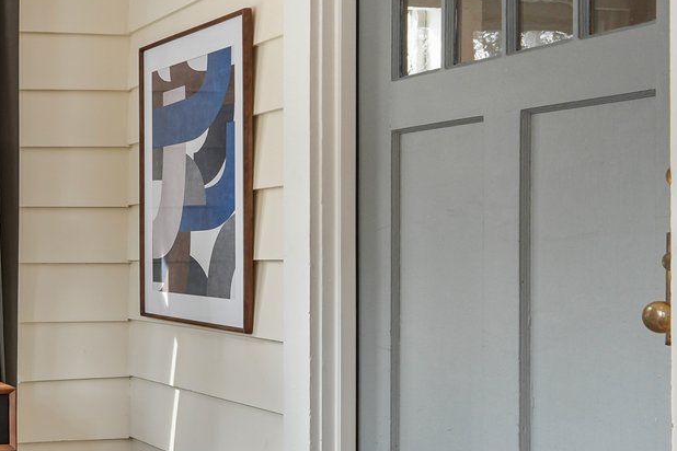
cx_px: -195
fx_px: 997
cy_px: 261
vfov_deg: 25.5
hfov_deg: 30.1
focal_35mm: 53
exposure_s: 1/25
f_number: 8
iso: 400
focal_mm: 16
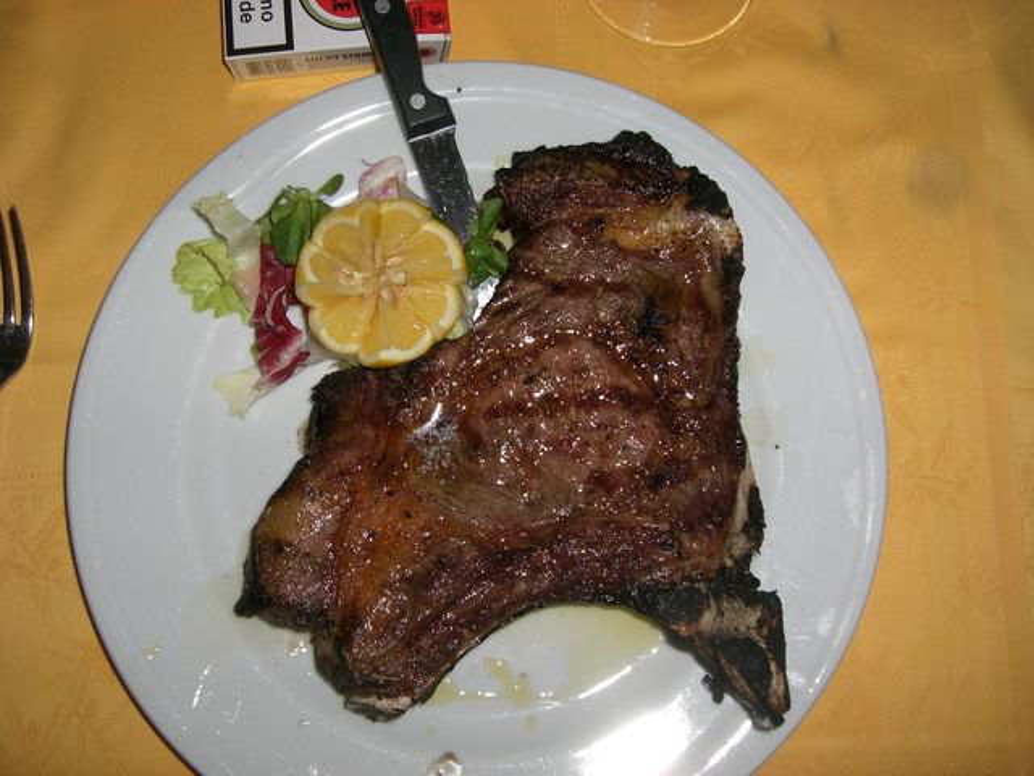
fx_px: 1135
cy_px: 388
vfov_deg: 37.7
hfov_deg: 49.0
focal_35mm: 38
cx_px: 517
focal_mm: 6.2
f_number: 2.7
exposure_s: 1/60
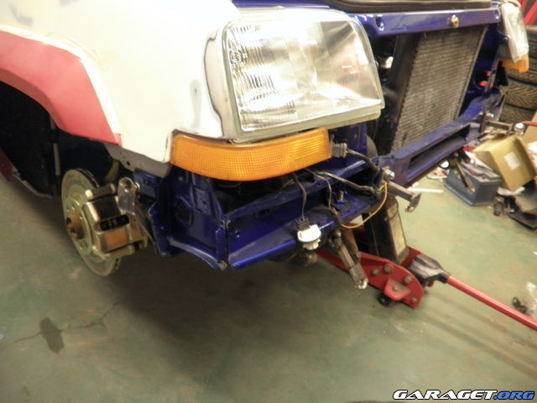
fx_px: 403
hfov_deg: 67.3
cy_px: 202
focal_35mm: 26
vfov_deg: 53.1
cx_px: 268
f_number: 2.6
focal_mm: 4.65
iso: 160
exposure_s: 1/5
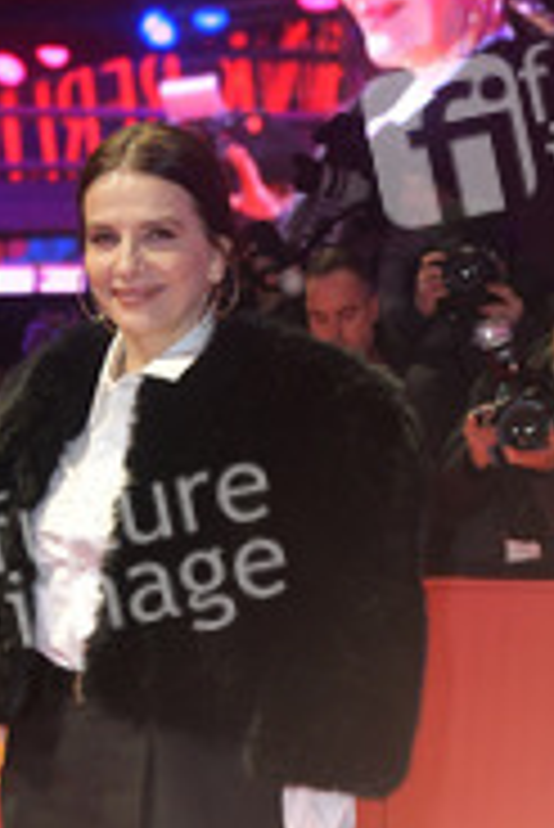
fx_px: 2396
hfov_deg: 13.2
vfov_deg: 19.2
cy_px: 796
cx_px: 185
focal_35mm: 104
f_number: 5.6
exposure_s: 1/200
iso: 2000
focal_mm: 48
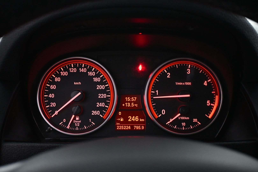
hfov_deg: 52.2
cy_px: 86
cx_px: 129
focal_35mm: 37
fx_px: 263
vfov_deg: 36.2
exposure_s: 1/40
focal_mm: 24.5
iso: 3600
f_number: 4.2
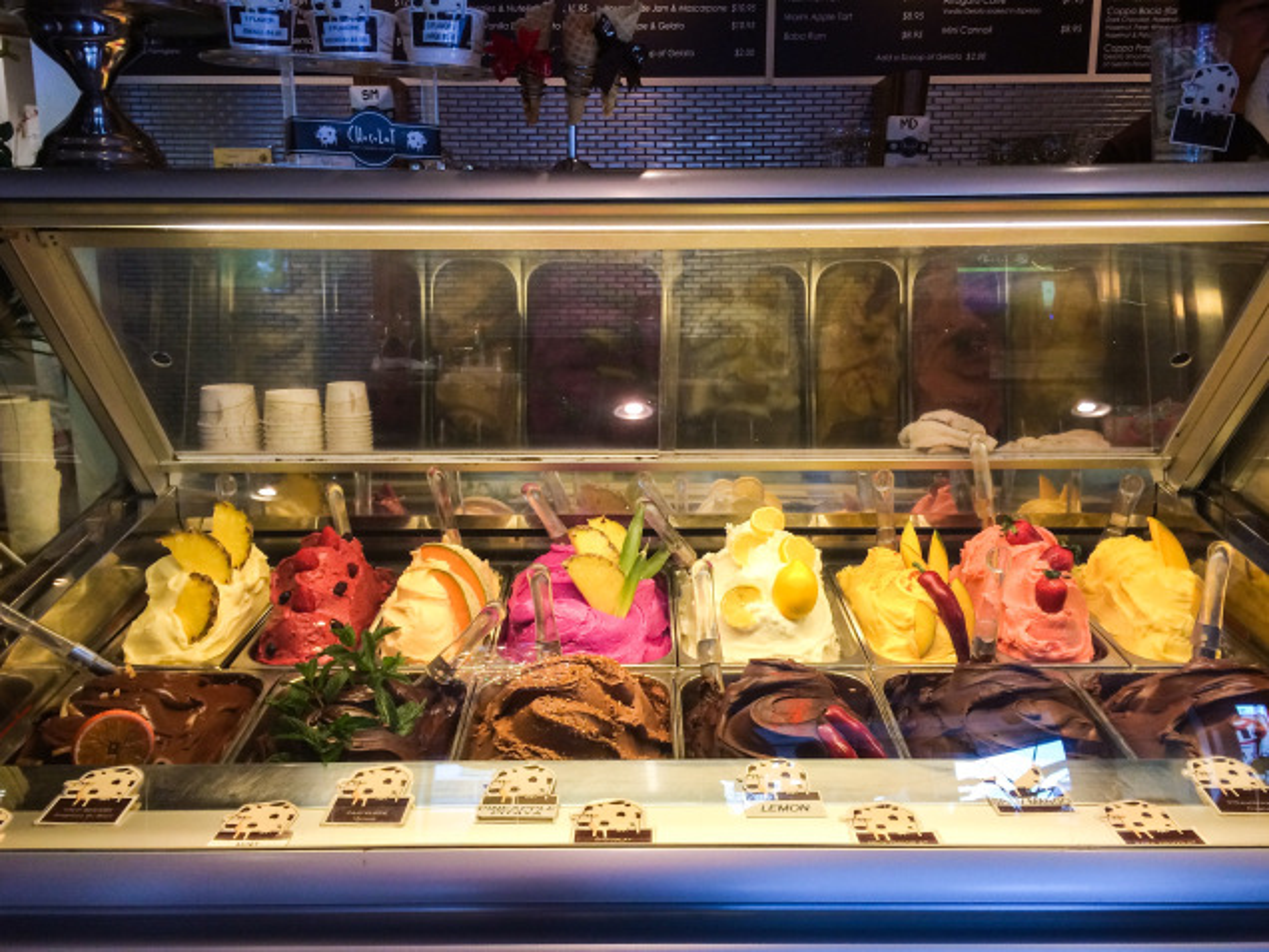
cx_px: 634
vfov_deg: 48.2
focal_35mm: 29
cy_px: 476
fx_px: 1063
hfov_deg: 61.7
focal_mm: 4.15
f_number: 2.2
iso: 100
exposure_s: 1/30
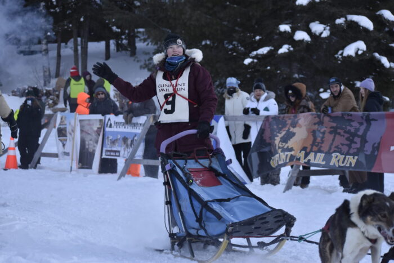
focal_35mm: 108
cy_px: 132
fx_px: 1182
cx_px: 197
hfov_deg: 18.9
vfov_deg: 12.7
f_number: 4.8
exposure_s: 1/1000
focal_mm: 72
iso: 720
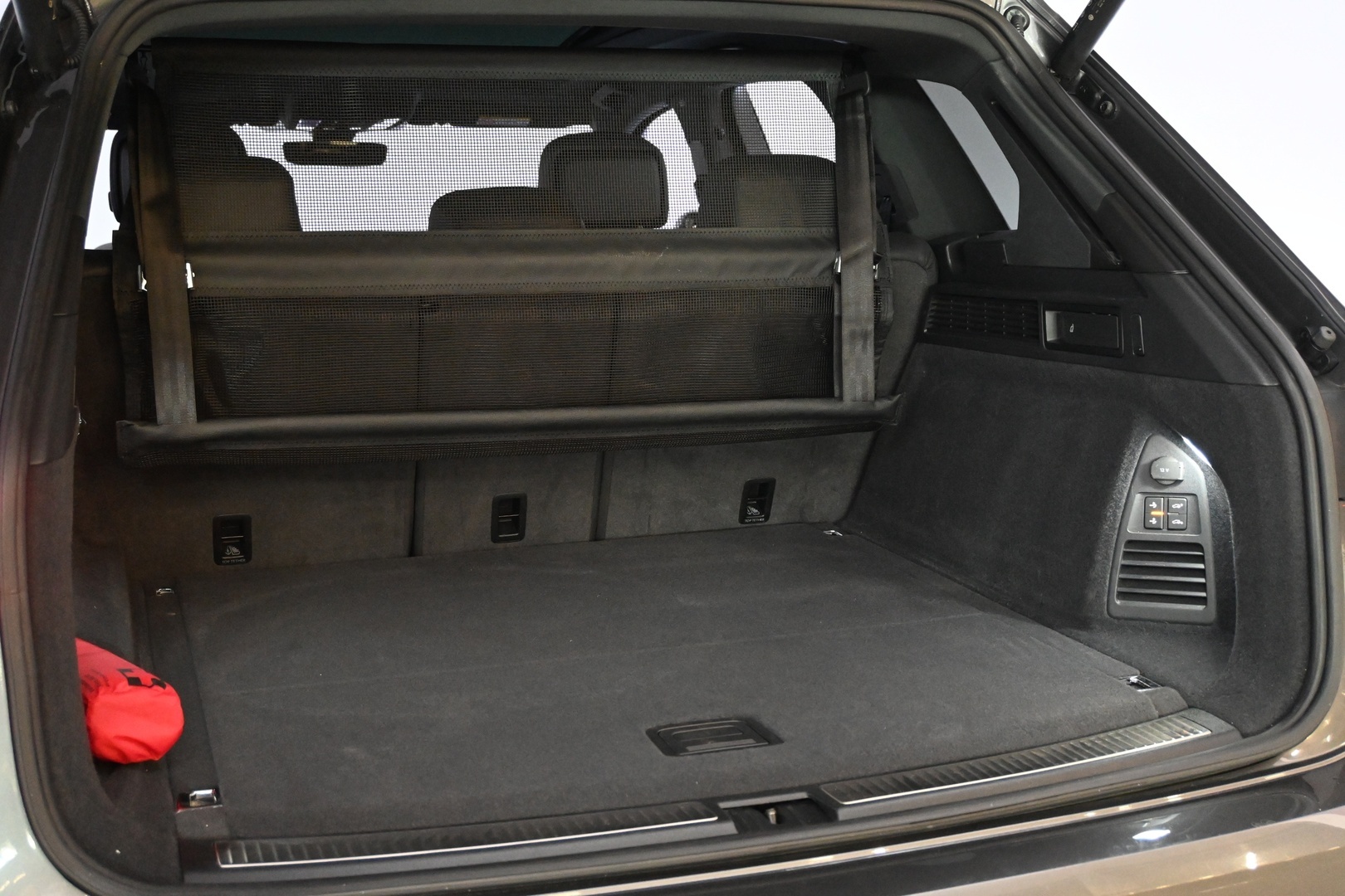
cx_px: 672
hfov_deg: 45.0
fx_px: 1625
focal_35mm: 44
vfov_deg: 30.8
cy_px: 448
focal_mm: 29
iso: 4500
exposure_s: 1/50
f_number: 4.8
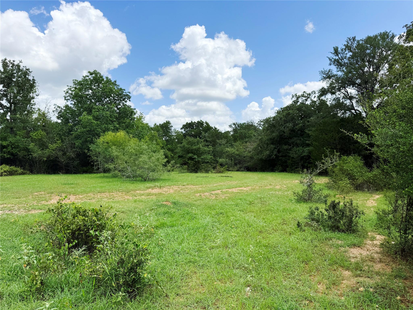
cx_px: 206
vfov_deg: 56.8
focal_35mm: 24
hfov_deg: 71.6
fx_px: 286
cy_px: 155
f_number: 1.78
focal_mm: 6.76
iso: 80
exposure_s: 1/4405
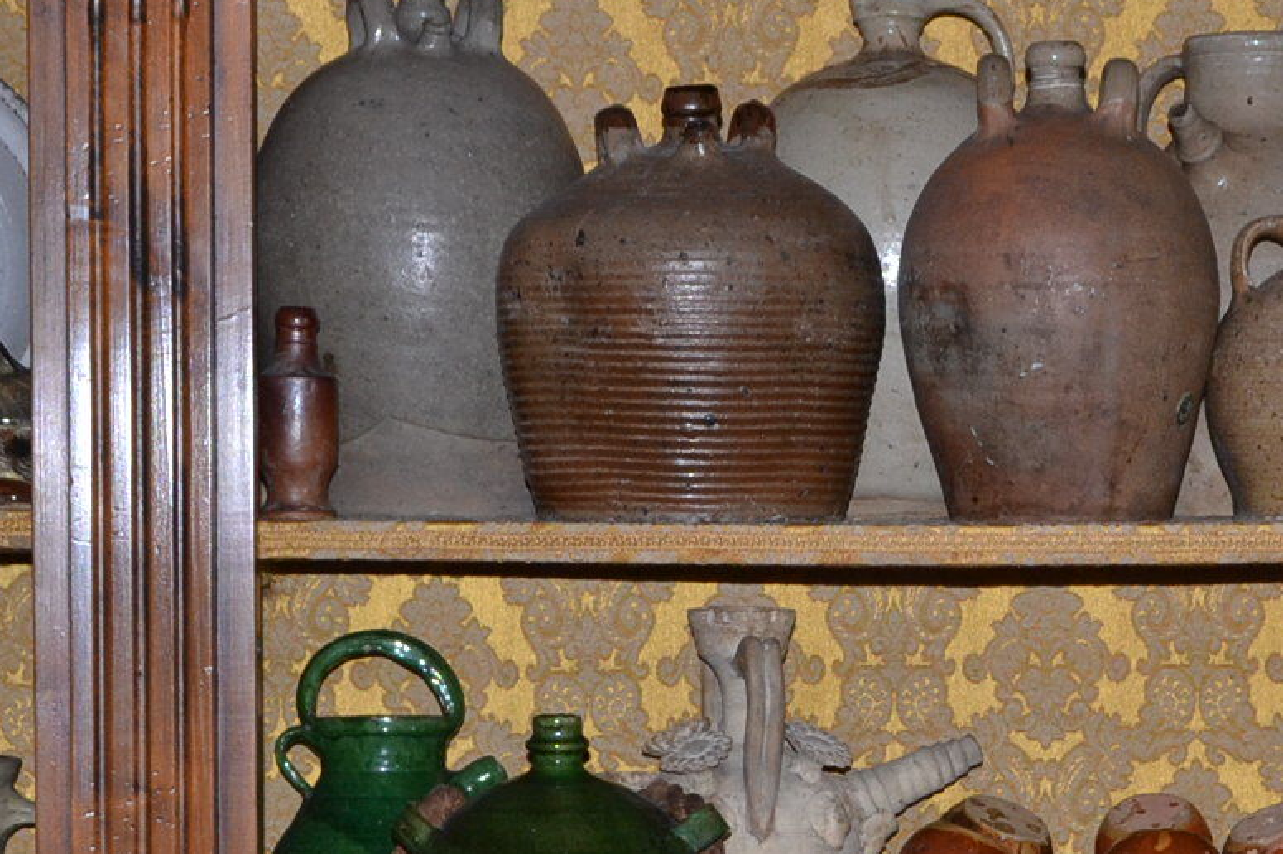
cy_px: 677
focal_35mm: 116
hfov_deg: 17.5
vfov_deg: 11.8
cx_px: 1073
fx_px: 4132
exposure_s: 1/60
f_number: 8
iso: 500
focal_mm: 26
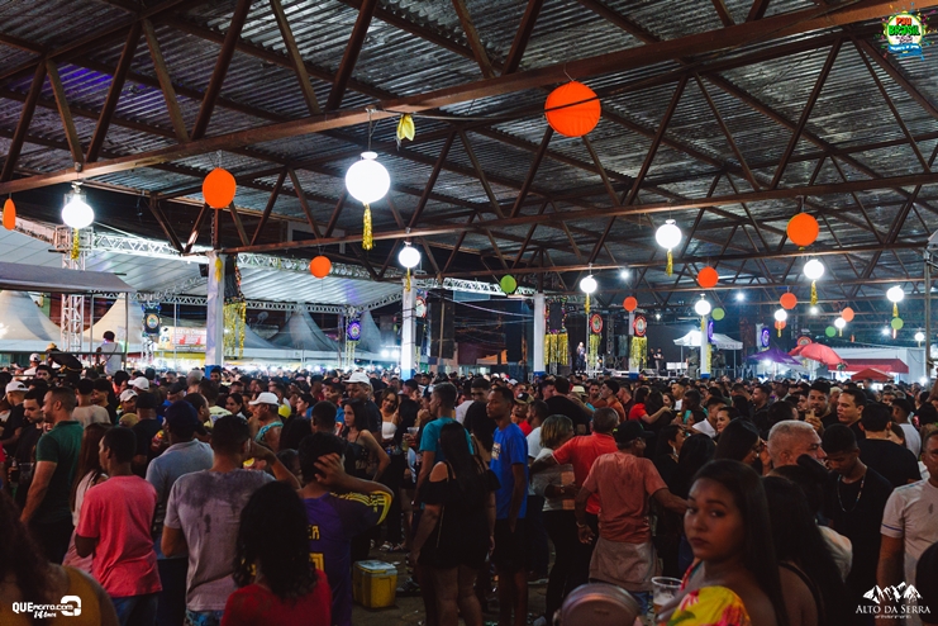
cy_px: 313
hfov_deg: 53.1
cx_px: 469
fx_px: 938
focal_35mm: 36
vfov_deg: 36.9
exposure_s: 1/125
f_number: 2.8
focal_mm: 24
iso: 2500
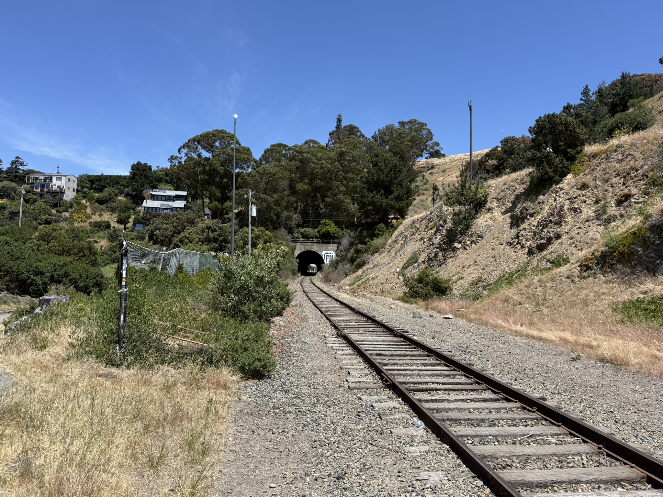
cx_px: 332
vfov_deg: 56.8
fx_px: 460
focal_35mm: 24
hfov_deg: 71.6
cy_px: 248
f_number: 1.78
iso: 80
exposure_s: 1/4167
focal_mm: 6.76
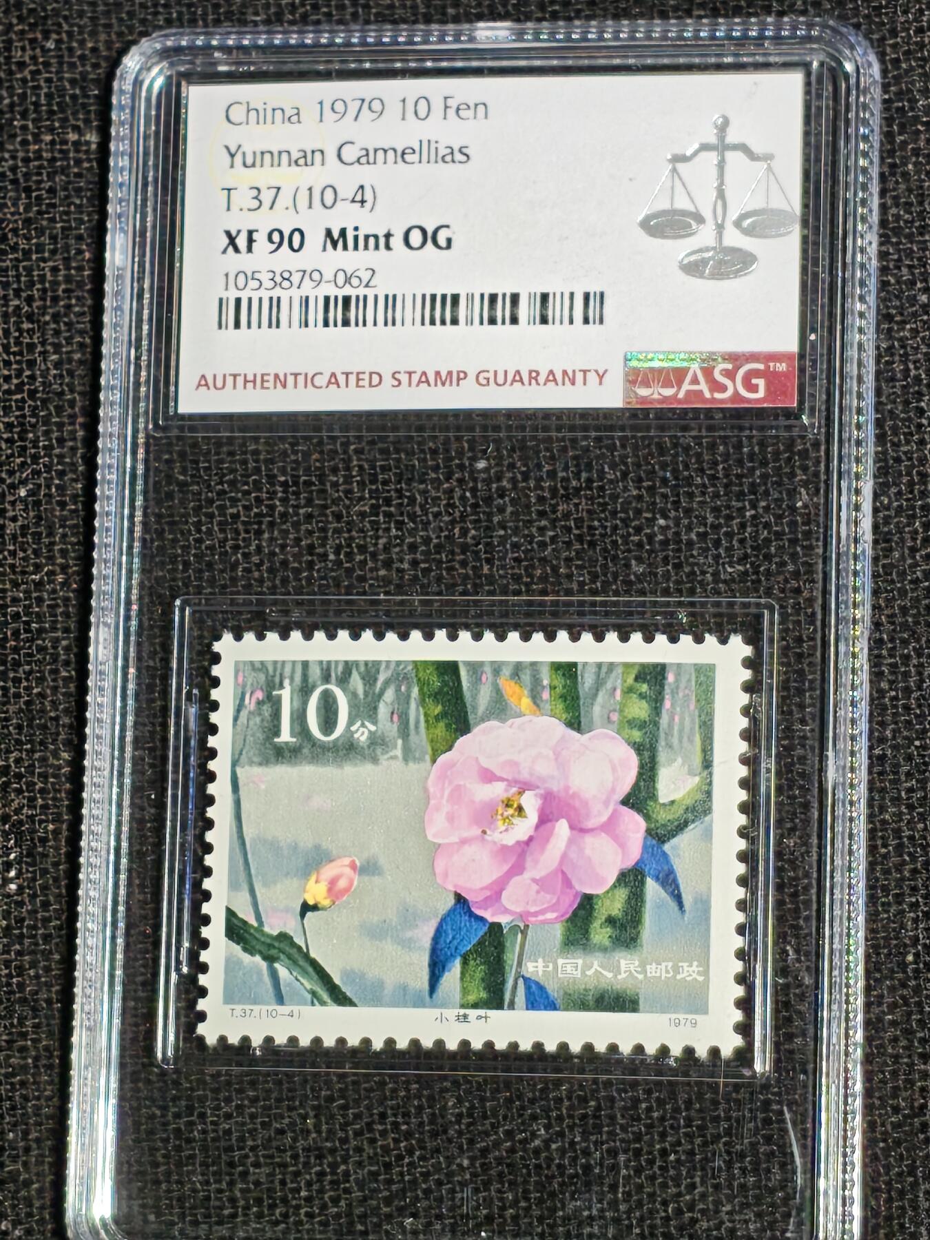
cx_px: 465
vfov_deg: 15.3
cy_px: 620
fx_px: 4621
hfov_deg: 11.5
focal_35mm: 129
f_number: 1.5
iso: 50
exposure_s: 1/442
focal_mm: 4.94
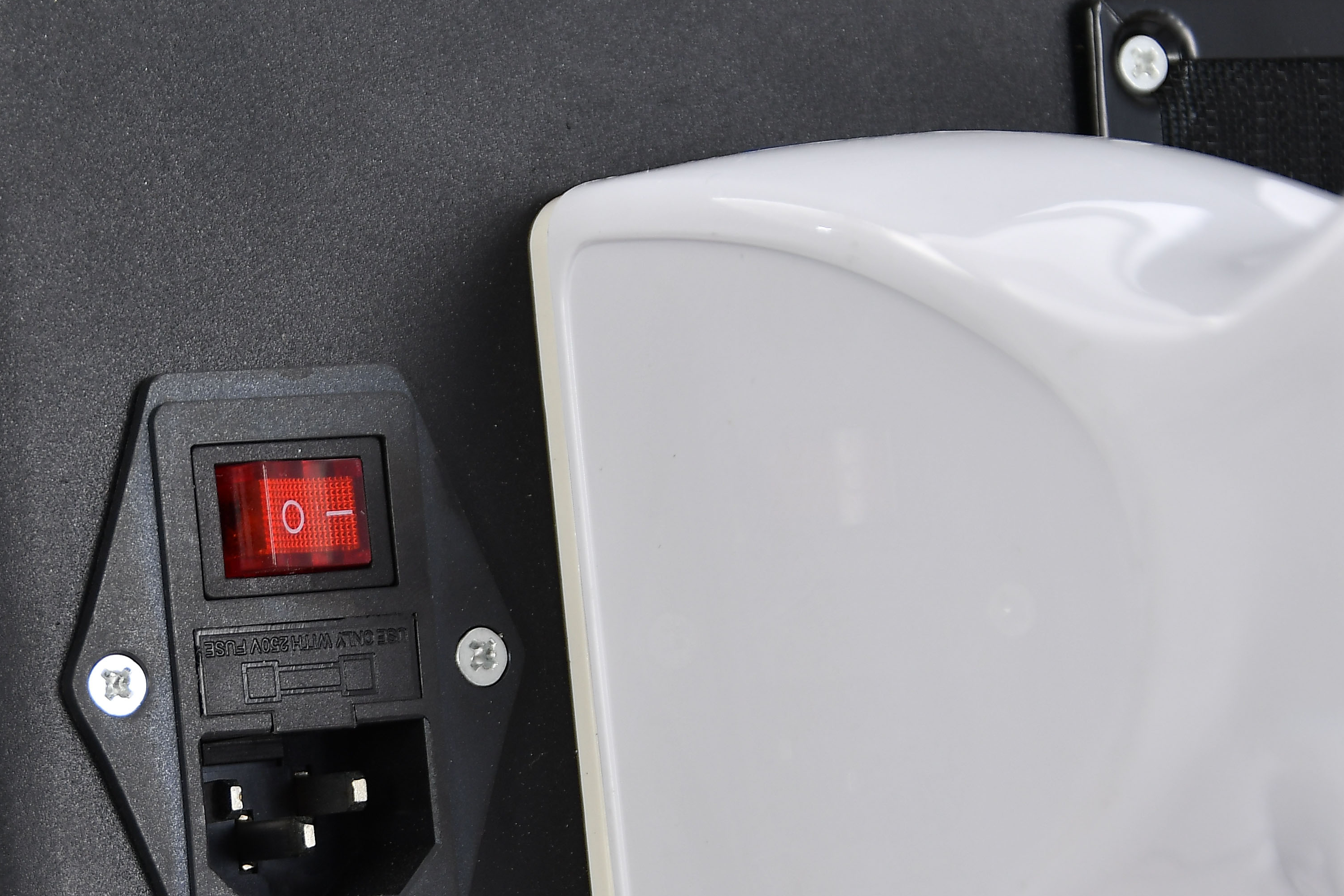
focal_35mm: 145
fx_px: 5413
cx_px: 319
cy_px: 637
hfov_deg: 14.1
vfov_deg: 9.5
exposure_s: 1/125
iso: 125
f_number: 5.6
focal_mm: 52
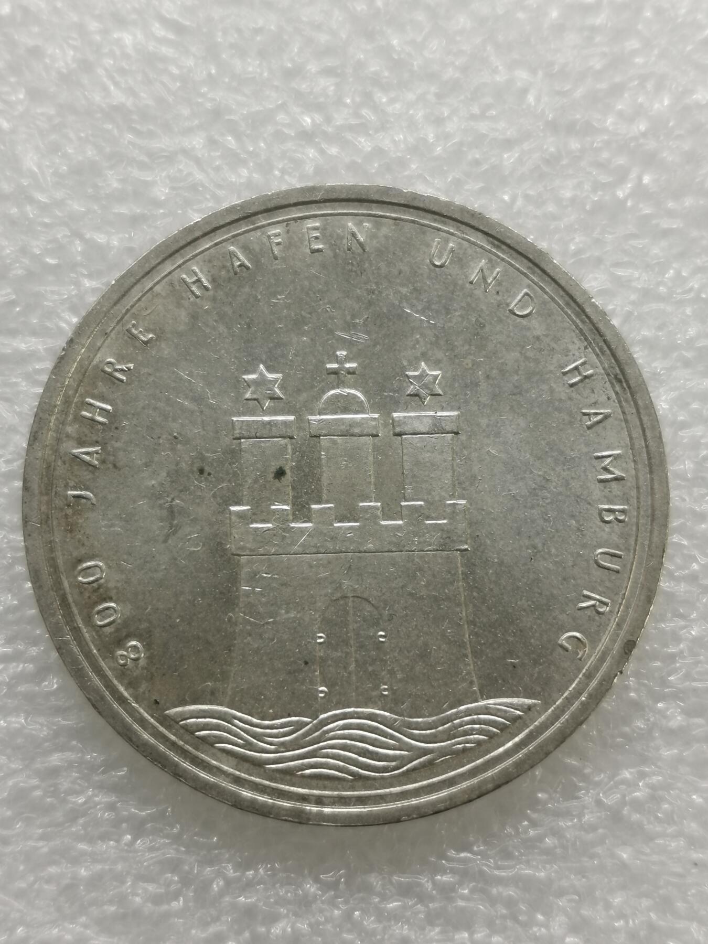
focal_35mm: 69
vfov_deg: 28.2
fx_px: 1882
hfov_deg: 21.3
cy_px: 472
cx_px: 354
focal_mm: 5.56
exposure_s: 1/100
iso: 64
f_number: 1.6
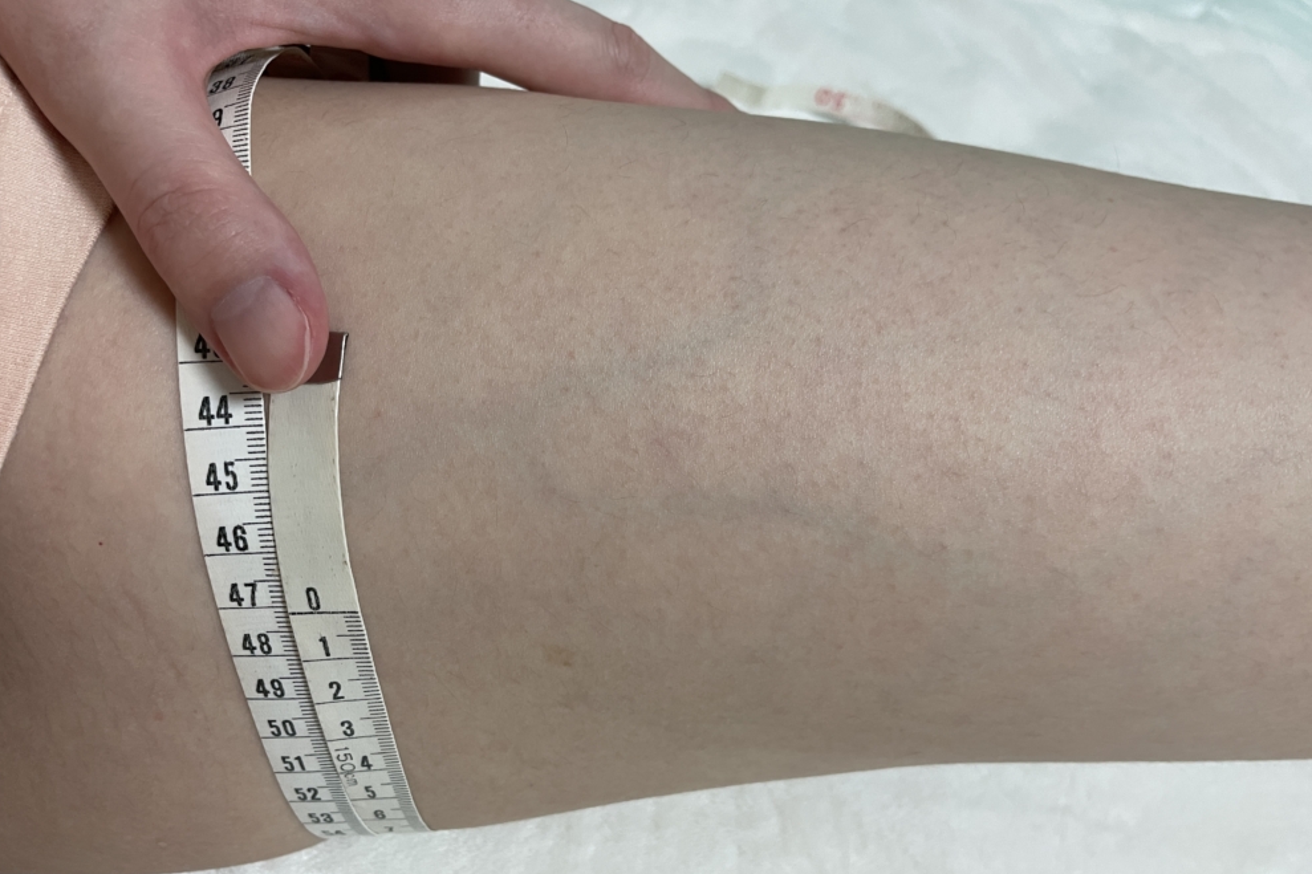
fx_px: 1020
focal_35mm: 28
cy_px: 504
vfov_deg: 46.2
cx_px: 670
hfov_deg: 65.5
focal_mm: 4.2
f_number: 1.6
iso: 125
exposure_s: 1/60
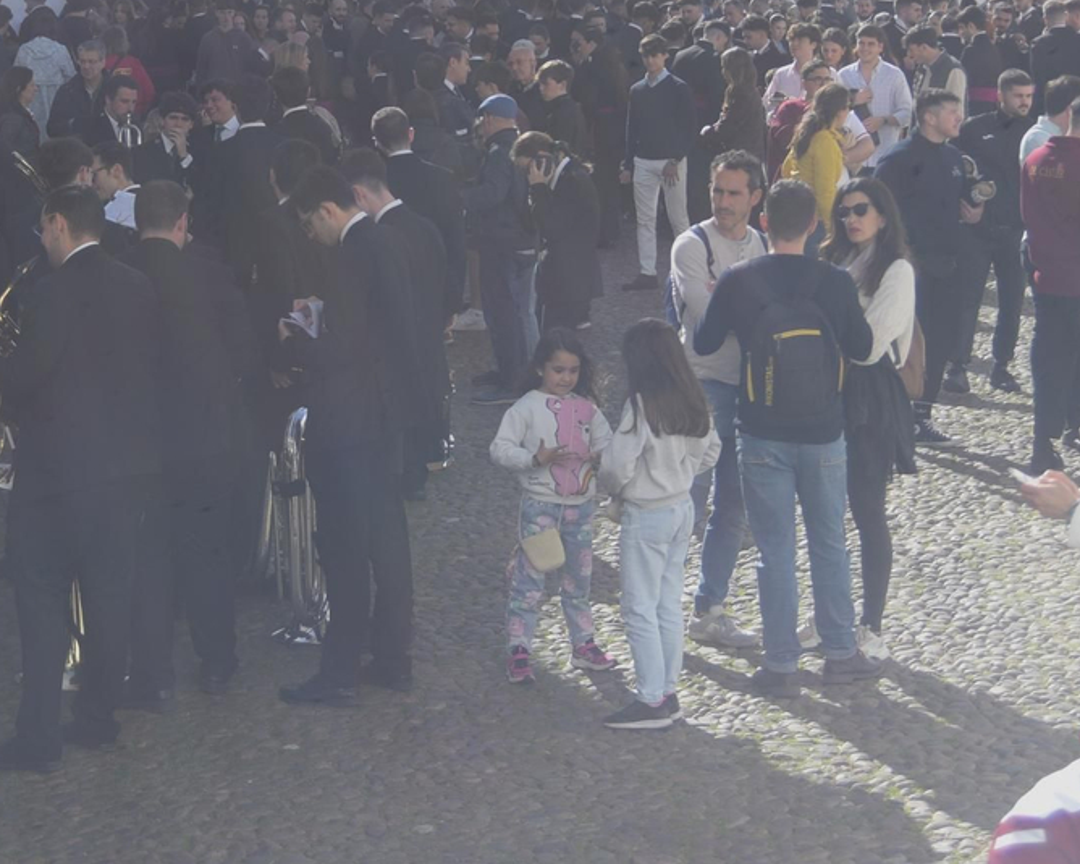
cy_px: 26
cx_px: 357
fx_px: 3451
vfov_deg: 14.1
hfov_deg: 17.7
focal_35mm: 108
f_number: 6.3
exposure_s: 1/500
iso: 125
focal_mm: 48
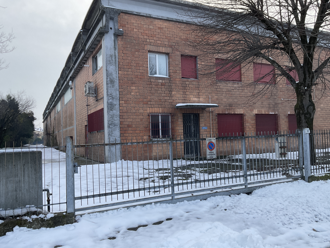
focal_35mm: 29
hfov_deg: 61.7
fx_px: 276
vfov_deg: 48.2
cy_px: 124
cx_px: 165
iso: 16
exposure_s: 1/432
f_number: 1.8
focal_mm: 3
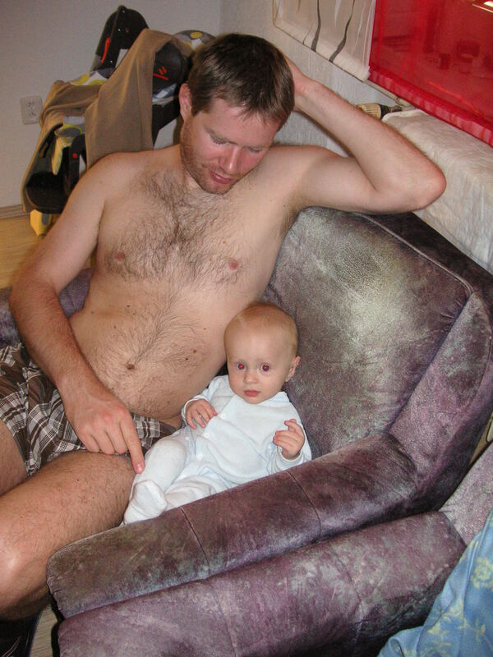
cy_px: 328
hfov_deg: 38.7
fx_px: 703
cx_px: 246
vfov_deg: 50.1
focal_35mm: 37
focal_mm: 6.1
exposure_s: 1/45
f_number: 2.8
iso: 160
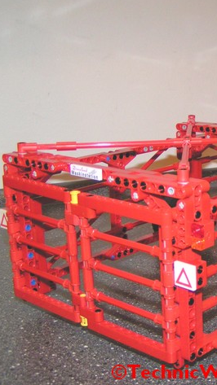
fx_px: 573
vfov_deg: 37.2
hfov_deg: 20.4
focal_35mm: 56
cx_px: 244
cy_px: 190
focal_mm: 5.8
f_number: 2.8
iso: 200
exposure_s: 1/40
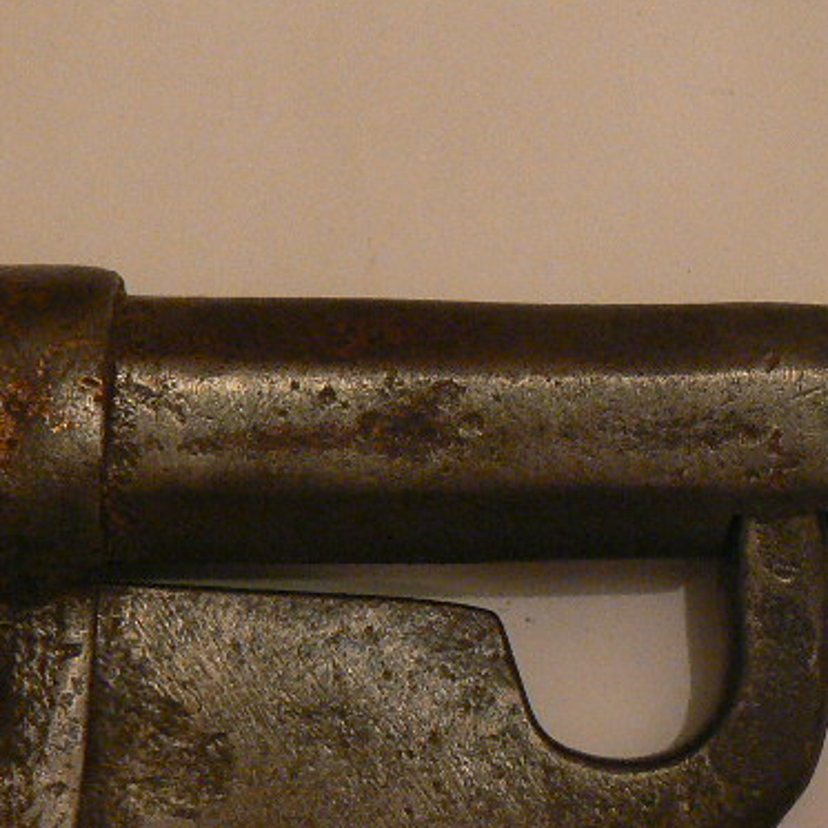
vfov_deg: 13.5
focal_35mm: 129
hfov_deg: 13.5
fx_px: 3491
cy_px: 522
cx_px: 373
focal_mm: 10.4
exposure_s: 1/20
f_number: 3.2
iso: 200
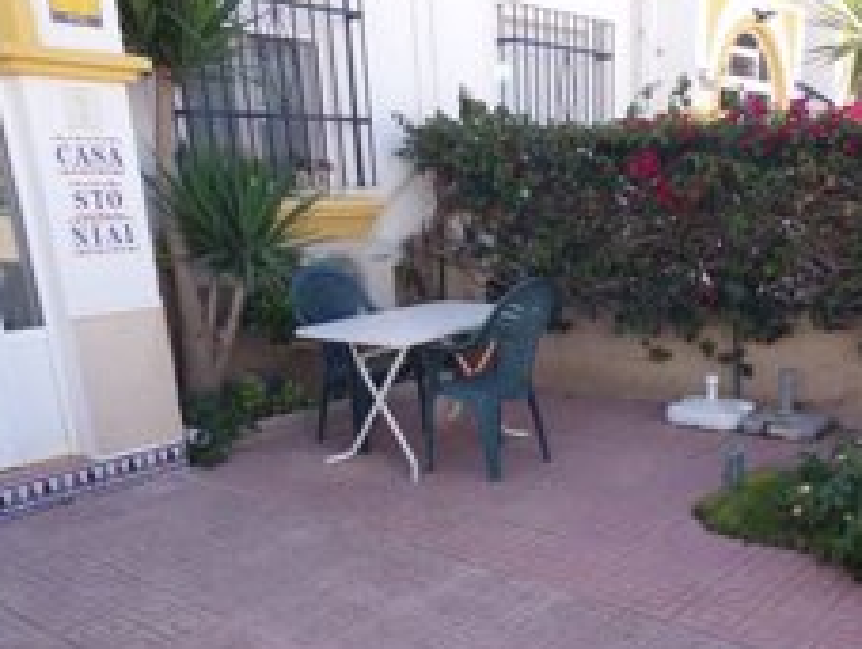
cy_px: 486
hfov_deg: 48.3
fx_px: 948
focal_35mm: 38
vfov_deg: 36.9
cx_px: 551
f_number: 5.8
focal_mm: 4.3
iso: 80
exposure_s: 1/85
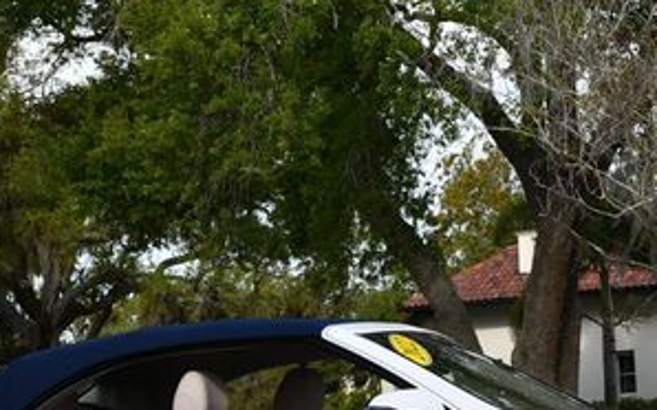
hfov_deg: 18.3
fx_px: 2040
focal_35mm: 114
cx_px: 375
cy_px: 339
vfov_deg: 11.4
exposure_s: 1/250
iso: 160
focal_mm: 26
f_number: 8
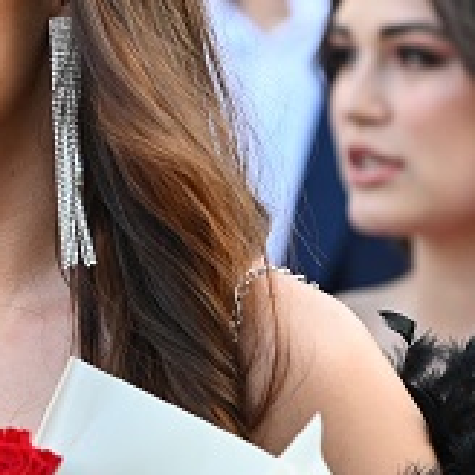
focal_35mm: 519
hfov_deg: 3.4
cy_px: 93
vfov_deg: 3.4
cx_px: -133
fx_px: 8057
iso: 800
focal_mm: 125
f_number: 2.8
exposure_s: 1/1000
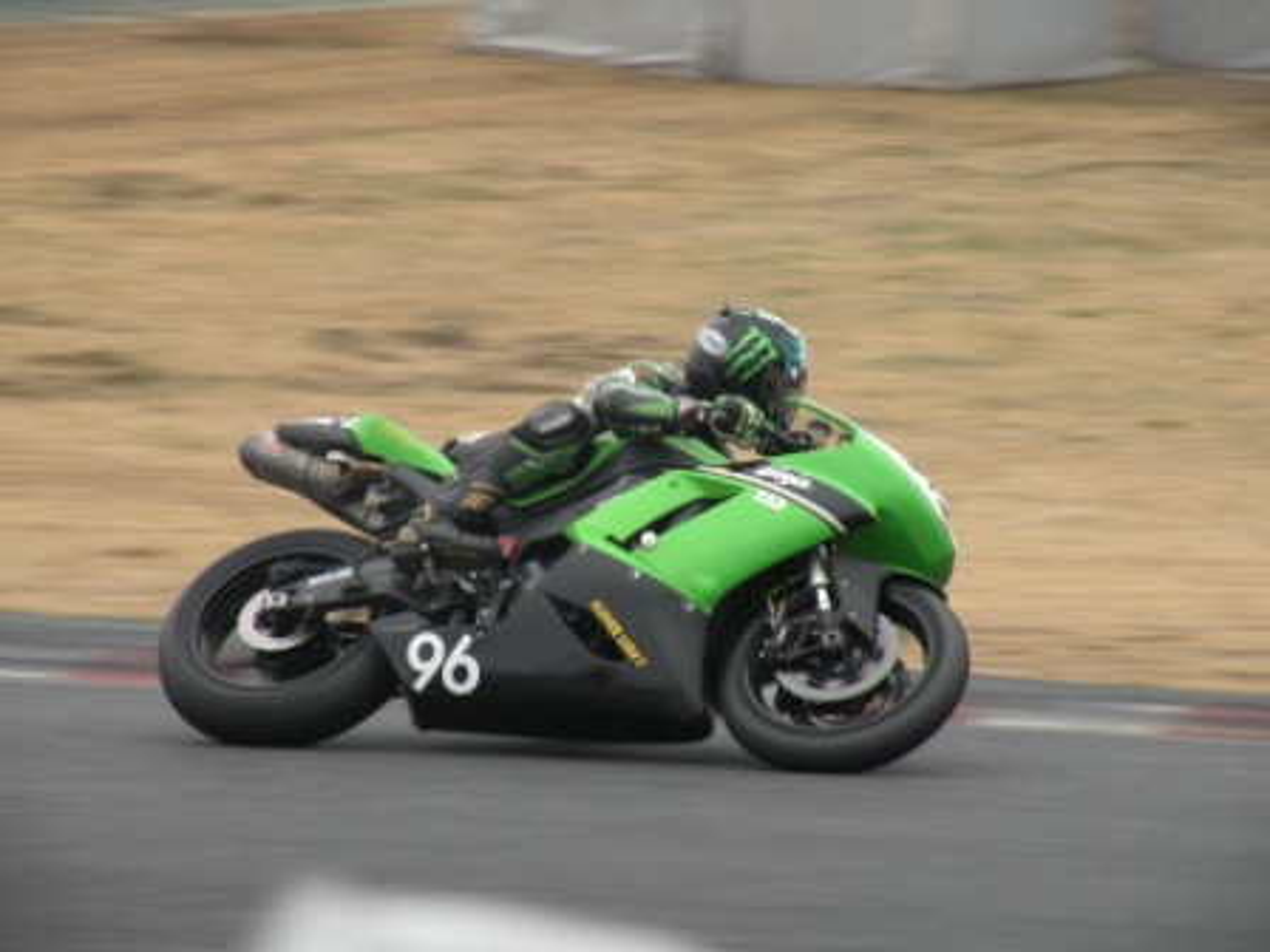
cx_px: 635
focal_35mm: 264
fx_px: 9686
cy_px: 476
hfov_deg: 7.5
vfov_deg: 5.6
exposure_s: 1/148
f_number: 5.6
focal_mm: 46.7
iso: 64
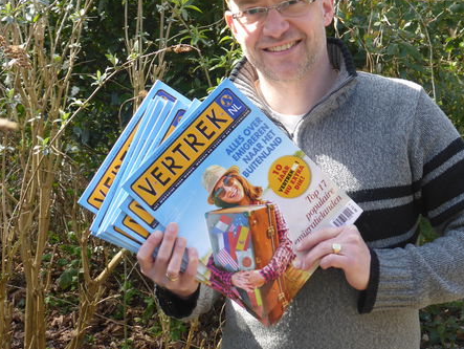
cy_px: 143
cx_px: 283
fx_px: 872
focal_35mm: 65
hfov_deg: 29.7
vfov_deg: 22.6
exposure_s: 1/100
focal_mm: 9
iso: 100
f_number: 4.4
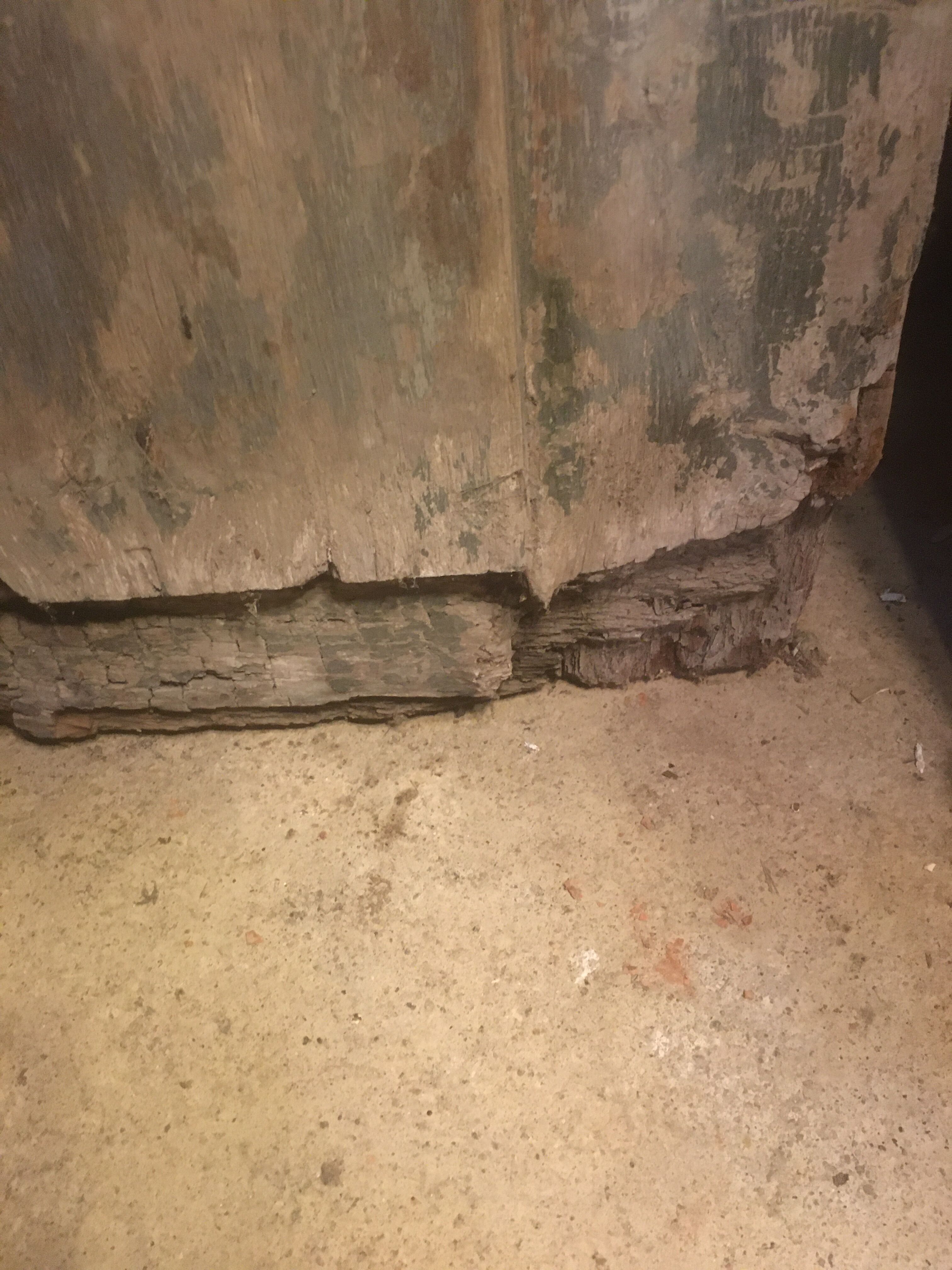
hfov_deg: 48.2
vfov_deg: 61.7
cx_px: 476
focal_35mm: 29
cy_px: 635
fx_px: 1063
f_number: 2.2
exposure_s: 1/17
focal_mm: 4.15
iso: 400
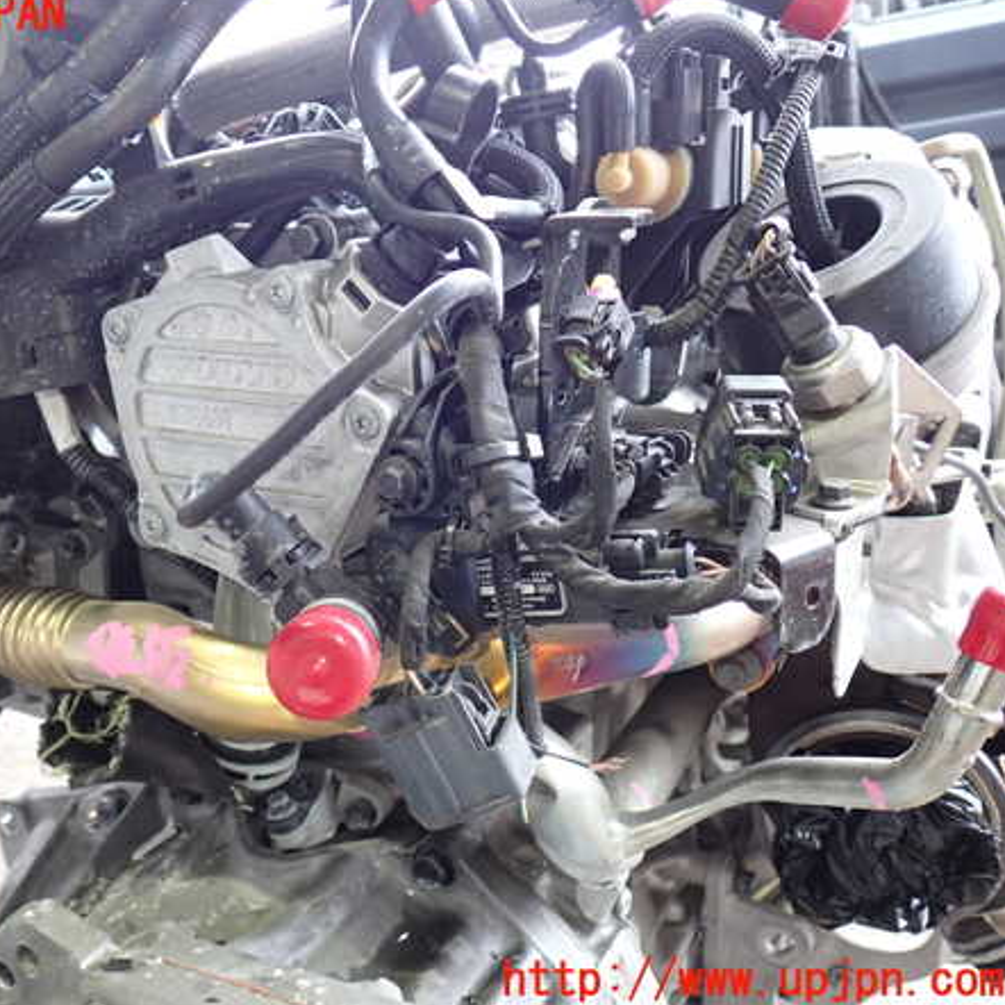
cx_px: 334
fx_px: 1182
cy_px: 498
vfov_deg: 46.0
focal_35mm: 36
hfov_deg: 45.3
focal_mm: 5.4
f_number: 2.3
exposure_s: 1/30
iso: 250
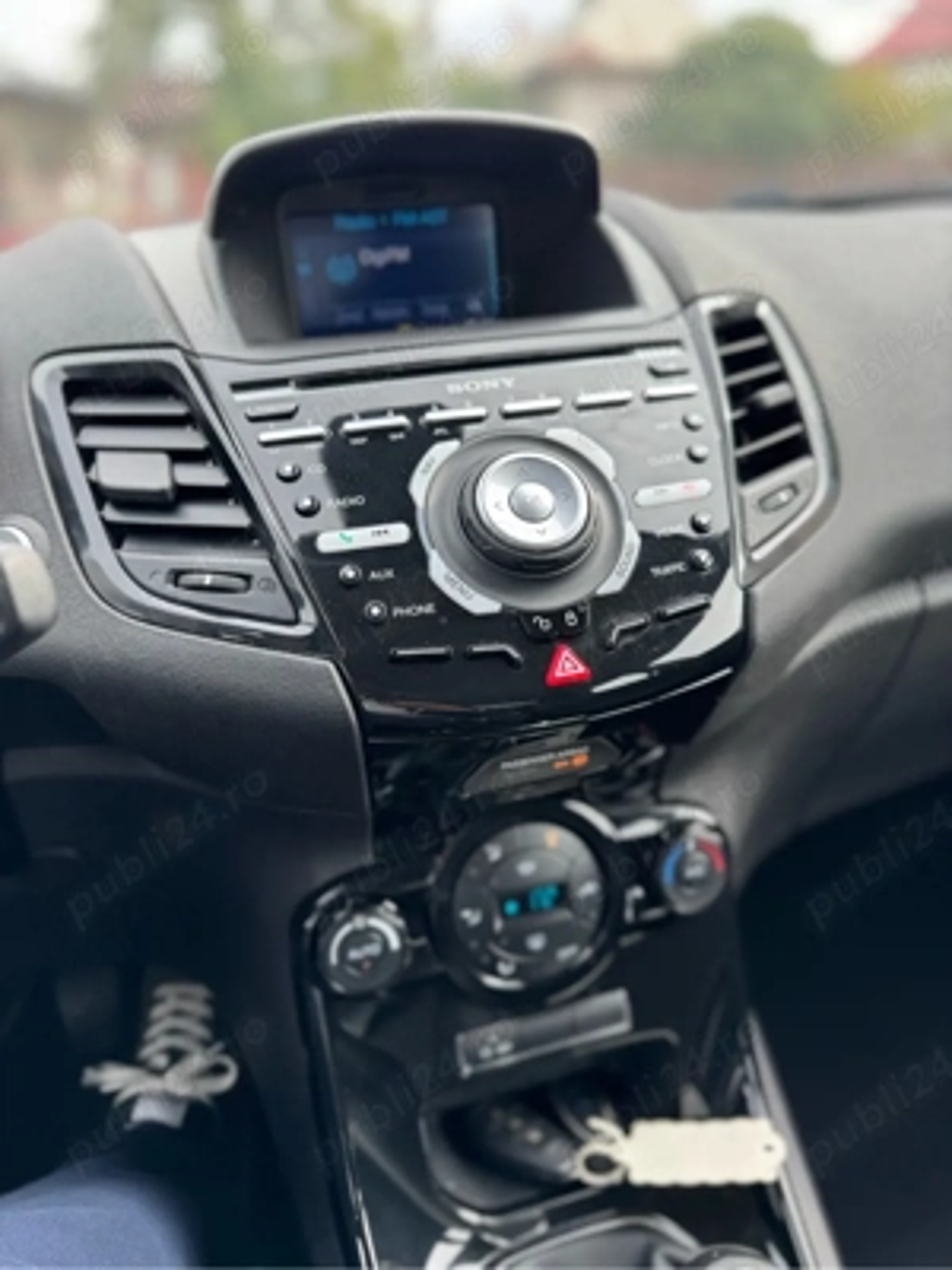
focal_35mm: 24
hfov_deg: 56.8
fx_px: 880
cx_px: 476
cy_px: 635
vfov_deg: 71.6
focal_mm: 6.76
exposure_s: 1/243
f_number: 1.78
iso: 64
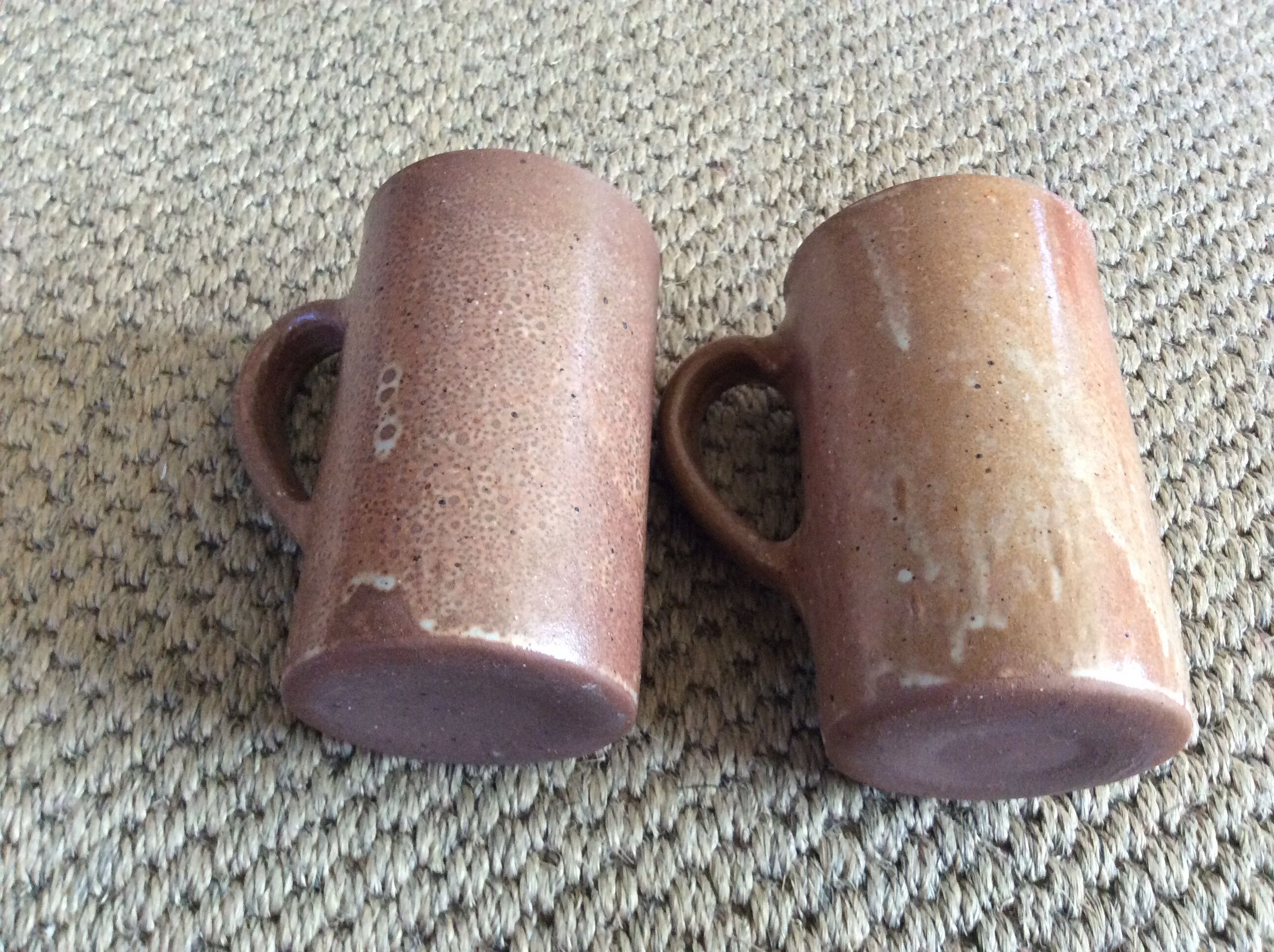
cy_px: 476
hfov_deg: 56.9
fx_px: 1176
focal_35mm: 32
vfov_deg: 44.1
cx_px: 637
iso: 200
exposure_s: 1/25
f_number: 2.4
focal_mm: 3.3
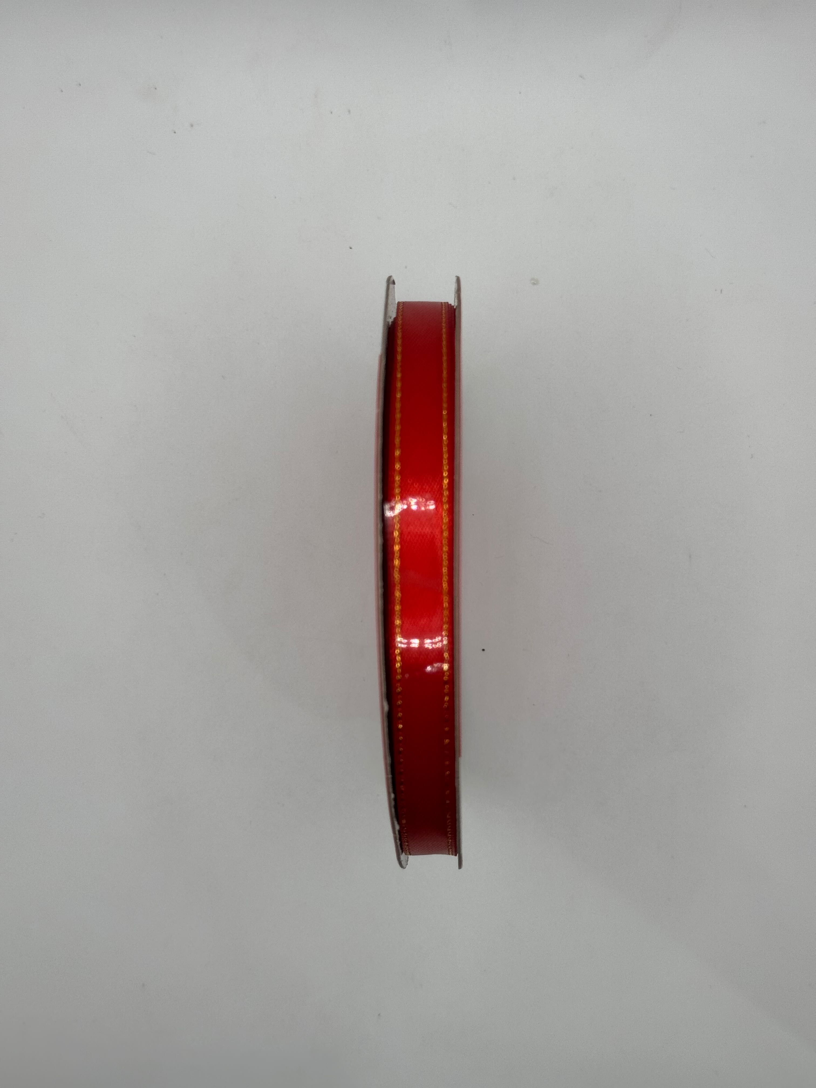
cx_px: 408
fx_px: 1509
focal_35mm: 48
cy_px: 544
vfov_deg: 39.7
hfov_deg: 30.3
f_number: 1.78
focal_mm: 6.76
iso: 50
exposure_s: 1/162
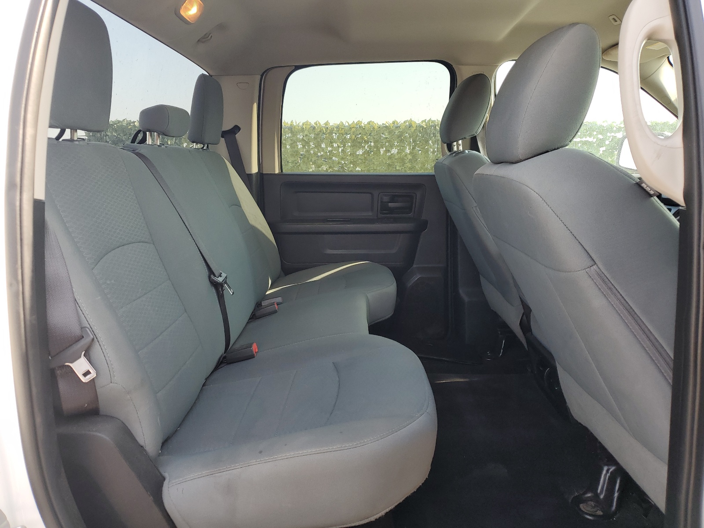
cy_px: 264
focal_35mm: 26
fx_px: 529
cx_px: 352
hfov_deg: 67.3
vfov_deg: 53.1
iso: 50
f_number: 1.5
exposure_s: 1/238
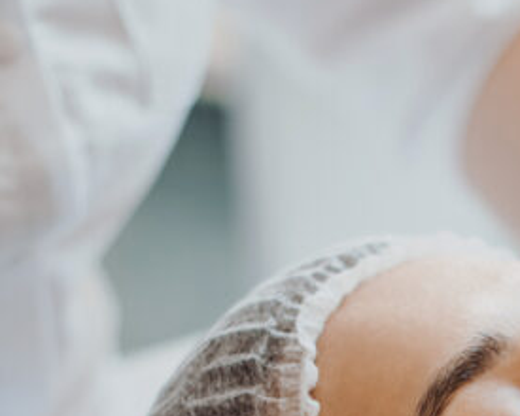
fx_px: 2693
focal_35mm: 175
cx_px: 664
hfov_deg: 10.8
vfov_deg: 8.6
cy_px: 619
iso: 320
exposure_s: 1/320
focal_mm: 50
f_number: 2.2
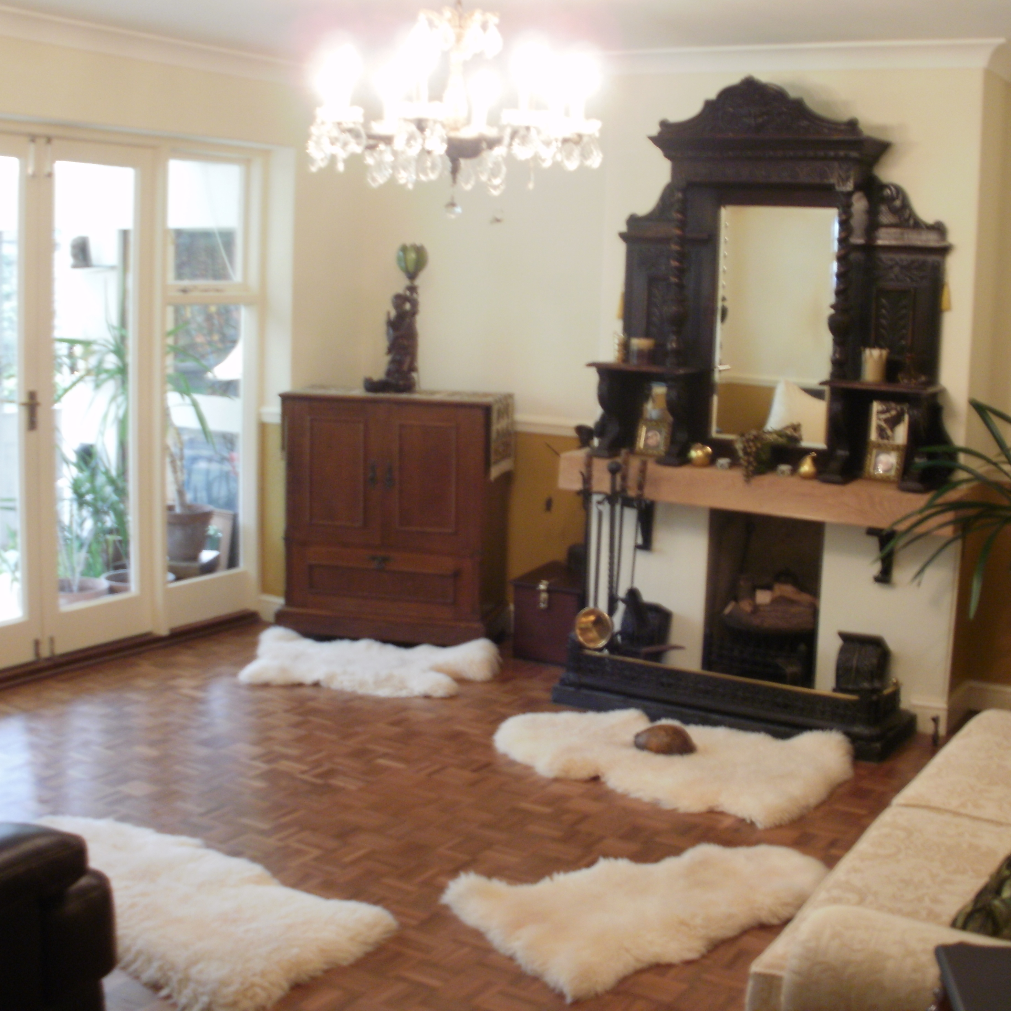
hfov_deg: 39.2
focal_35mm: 43
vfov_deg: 39.2
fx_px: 1421
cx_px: 529
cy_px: 509
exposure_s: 1/4
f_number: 3.5
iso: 125
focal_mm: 6.3
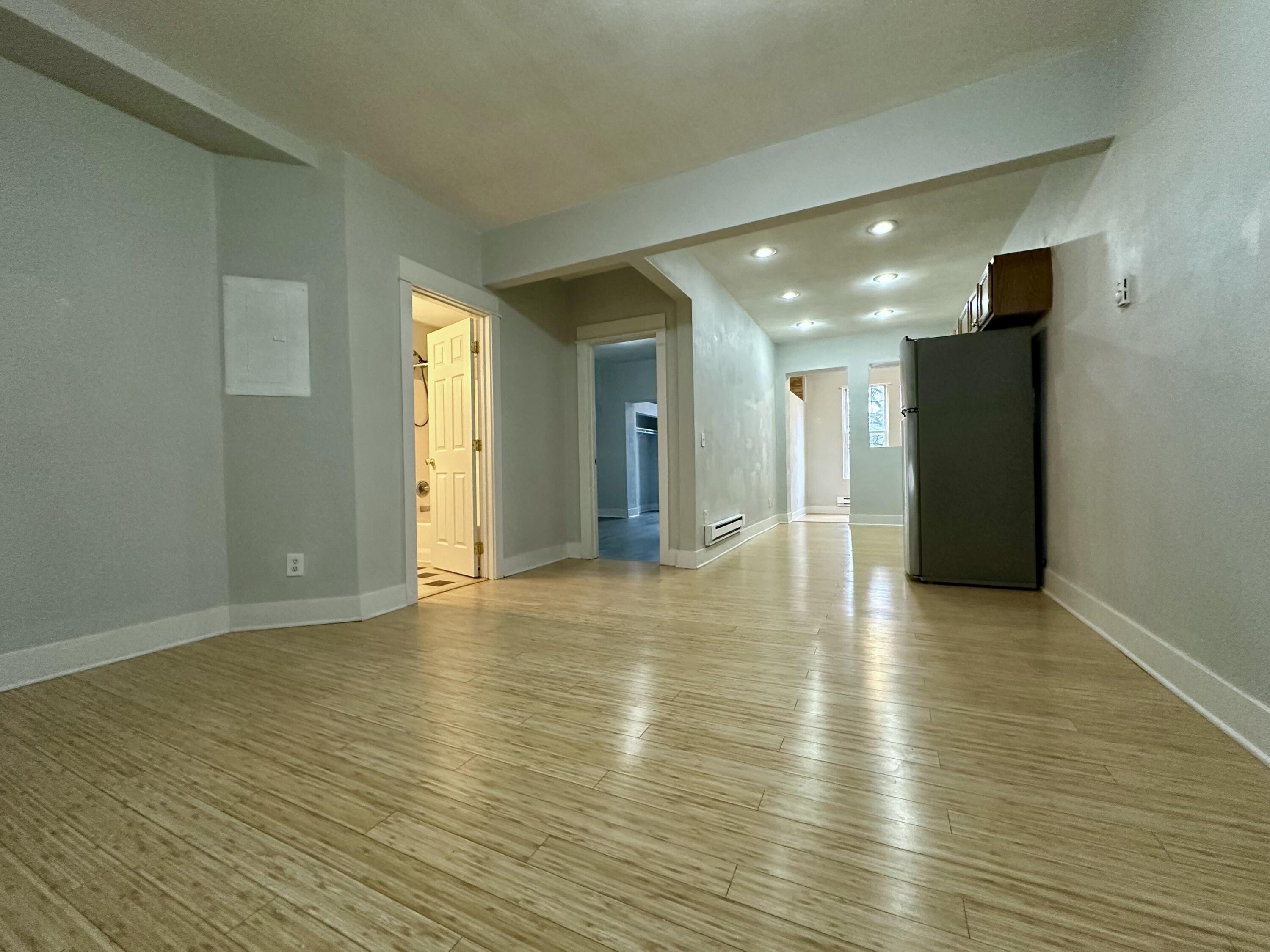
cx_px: 635
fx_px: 514
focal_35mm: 14
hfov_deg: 102.1
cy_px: 476
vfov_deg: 85.7
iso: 500
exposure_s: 1/60
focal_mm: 2.22
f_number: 2.2
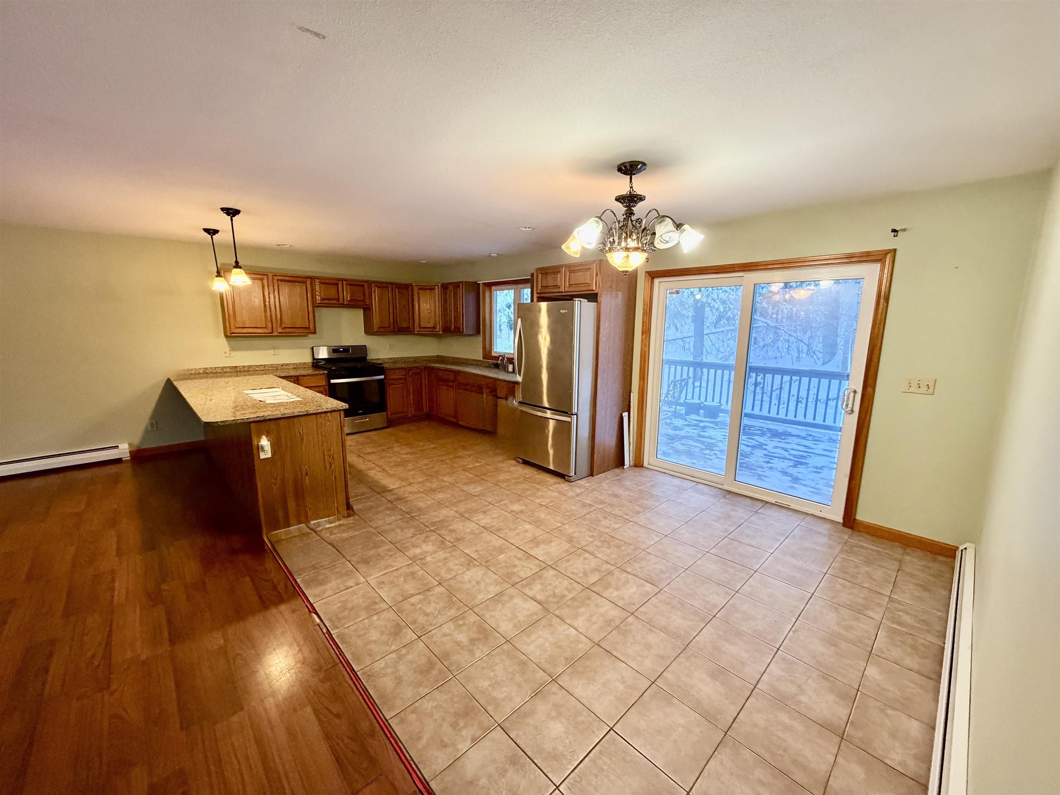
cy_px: 398
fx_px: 429
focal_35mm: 14
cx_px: 530
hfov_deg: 102.1
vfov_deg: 85.7
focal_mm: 2.22
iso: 320
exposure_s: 1/60
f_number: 2.2
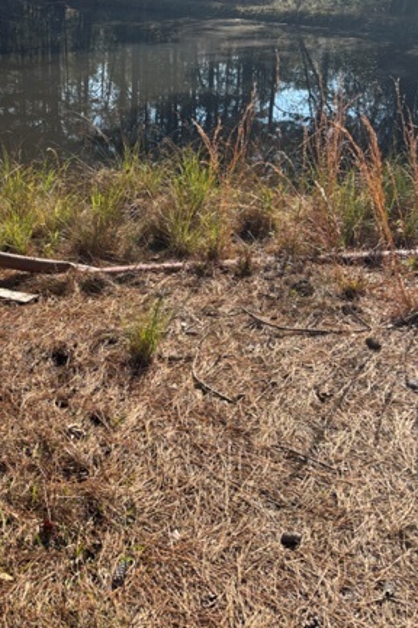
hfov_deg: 32.4
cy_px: 181
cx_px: 84
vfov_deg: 47.2
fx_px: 698
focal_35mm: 40
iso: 50
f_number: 1.6
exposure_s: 1/1279
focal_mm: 5.96
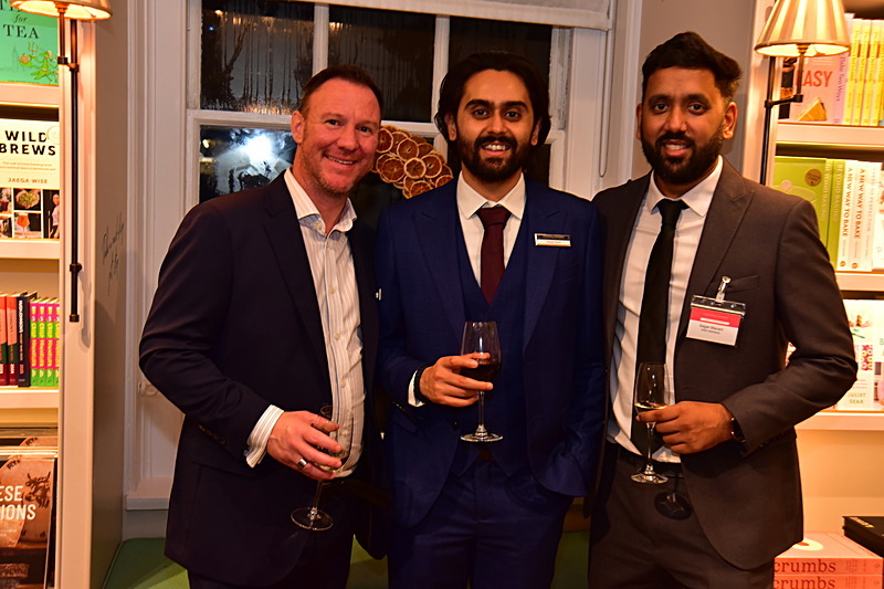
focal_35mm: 42
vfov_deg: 31.9
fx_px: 1031
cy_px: 294
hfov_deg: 46.4
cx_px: 442
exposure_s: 1/50
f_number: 5
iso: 1600
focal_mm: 42
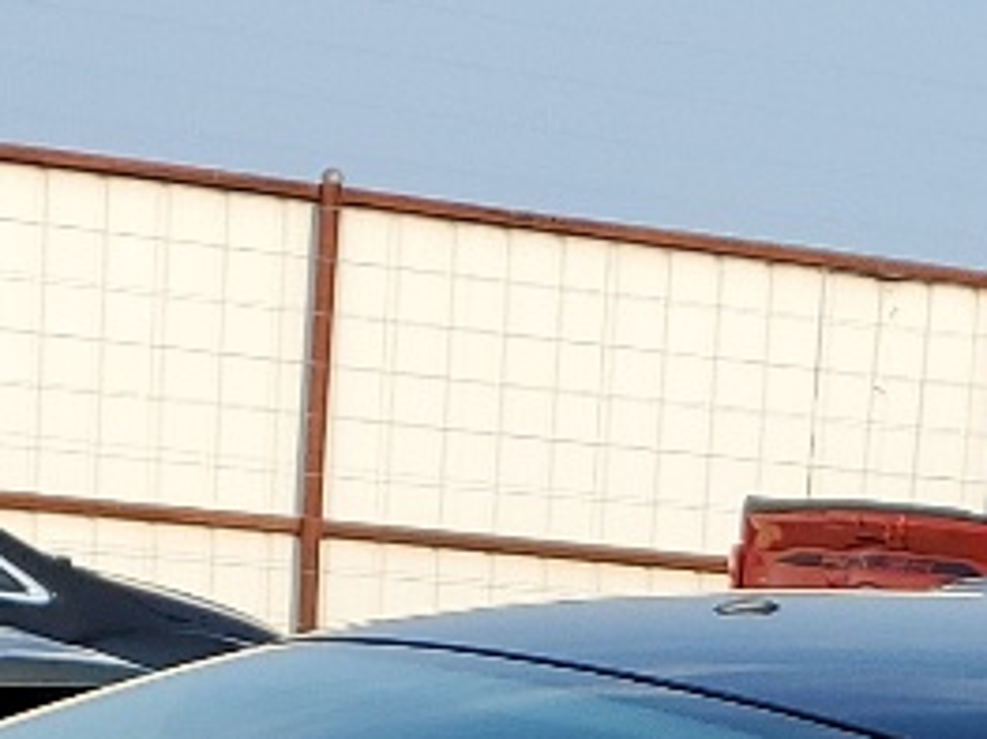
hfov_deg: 12.3
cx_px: 1081
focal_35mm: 158
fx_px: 4503
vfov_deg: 8.5
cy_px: 1846
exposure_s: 1/2500
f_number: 1.5
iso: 50
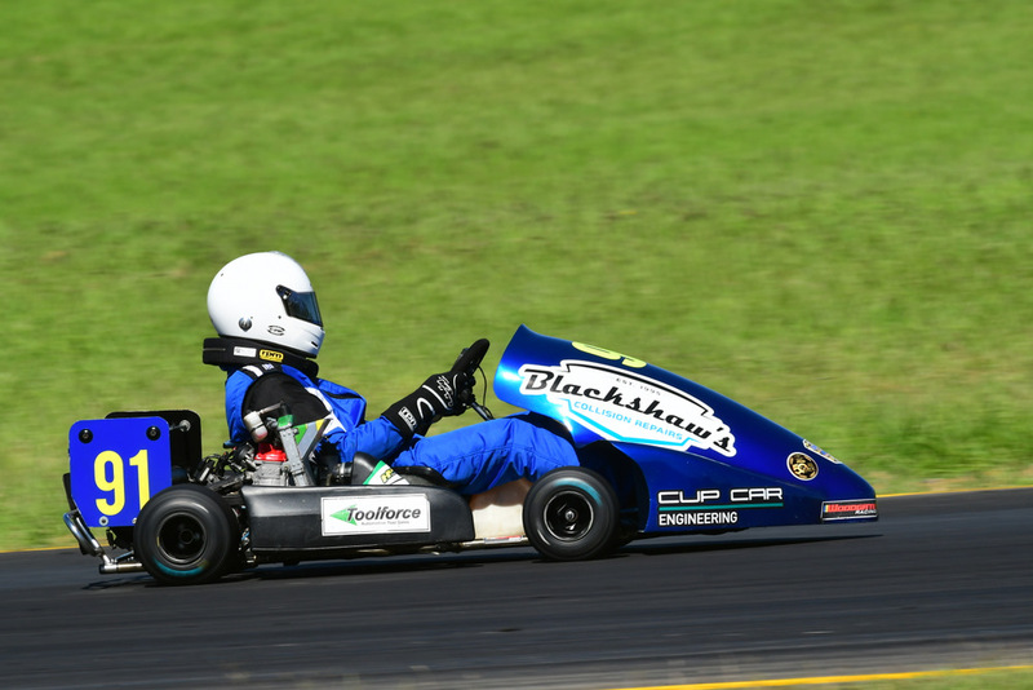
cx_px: 516
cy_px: 345
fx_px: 14639
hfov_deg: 4.0
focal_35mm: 510
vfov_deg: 2.7
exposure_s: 1/640
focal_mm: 340
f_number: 11
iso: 400
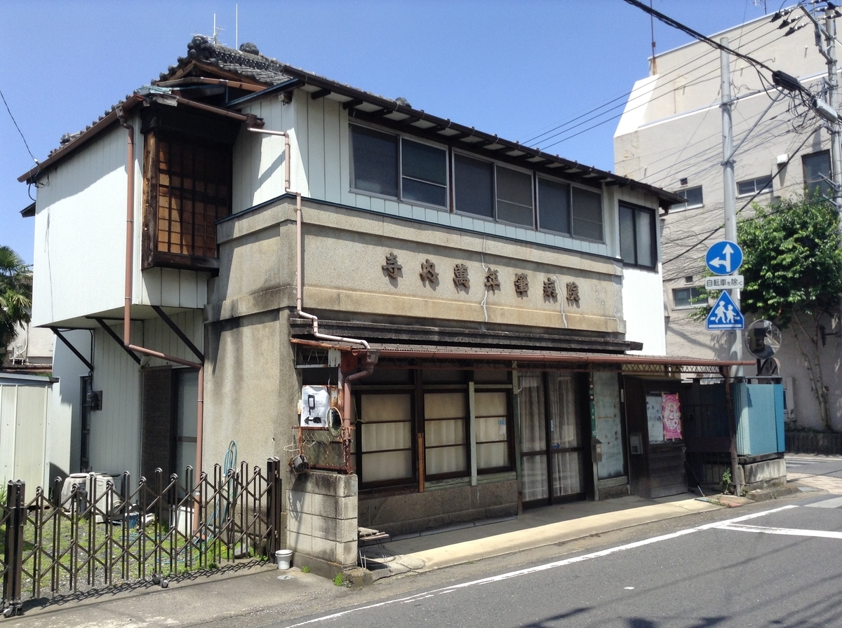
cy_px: 314
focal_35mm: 33
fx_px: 801
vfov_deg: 42.8
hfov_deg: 55.4
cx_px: 421
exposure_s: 1/1093
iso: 25
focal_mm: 3.3
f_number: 2.4
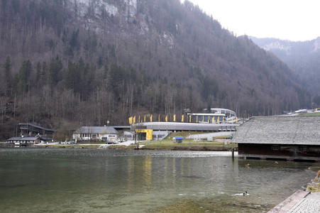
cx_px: 160
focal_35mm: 38
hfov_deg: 50.7
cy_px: 106
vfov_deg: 35.0
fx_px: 338
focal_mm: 38
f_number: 9
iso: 640
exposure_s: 1/160
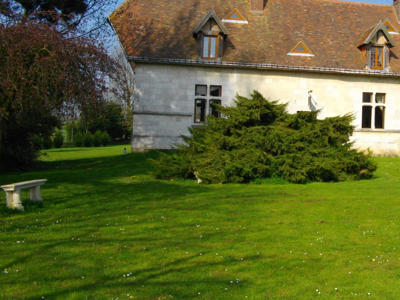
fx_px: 566
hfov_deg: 37.9
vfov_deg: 29.4
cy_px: 88
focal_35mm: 49
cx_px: 300
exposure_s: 1/400
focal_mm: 5.7
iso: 100
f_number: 5.5
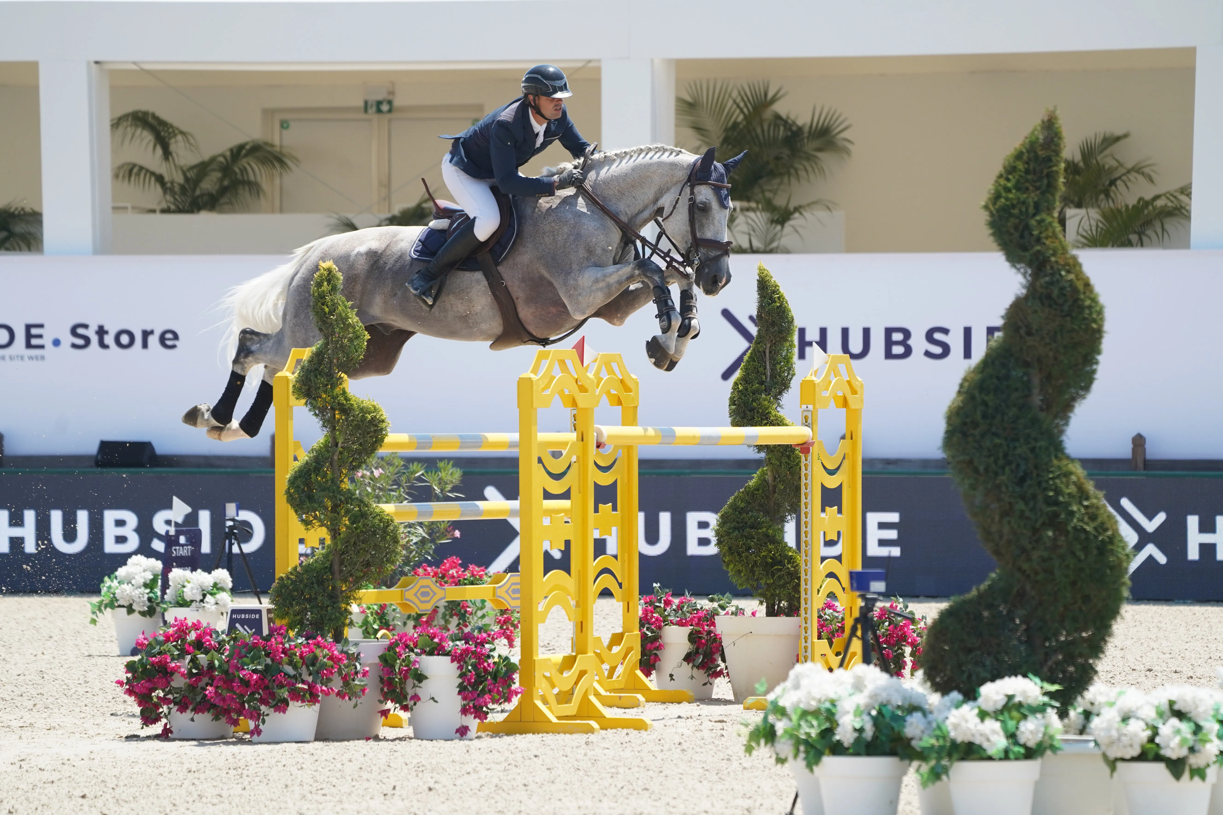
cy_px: 408
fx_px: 9104
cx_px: 612
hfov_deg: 7.7
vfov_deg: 5.1
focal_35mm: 268
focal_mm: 268
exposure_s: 1/1600
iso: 640
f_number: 5.6
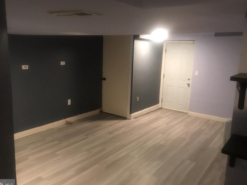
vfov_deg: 46.8
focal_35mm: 30
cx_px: 115
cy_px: 91
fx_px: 214
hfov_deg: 59.9
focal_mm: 3.99
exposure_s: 1/13
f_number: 1.8
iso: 100
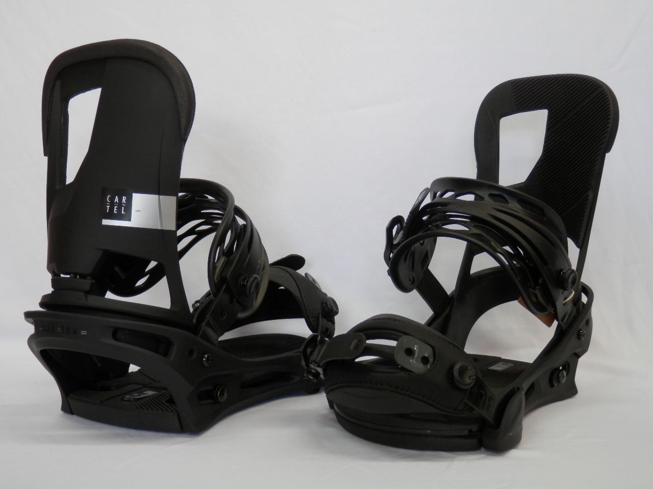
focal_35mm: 45
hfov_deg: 42.1
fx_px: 849
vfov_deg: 32.2
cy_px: 244
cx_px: 326
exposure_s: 1/15
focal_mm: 8
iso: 200
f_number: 3.8
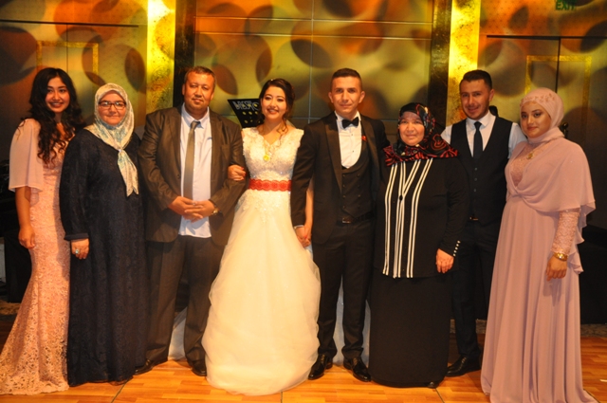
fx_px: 631
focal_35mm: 38
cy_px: 202
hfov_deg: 51.3
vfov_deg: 35.4
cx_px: 304
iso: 800
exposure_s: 1/80
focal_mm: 25
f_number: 3.8
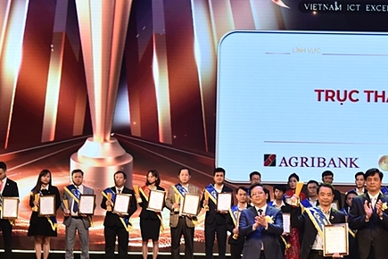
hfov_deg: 17.8
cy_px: 192
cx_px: 326
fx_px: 1229
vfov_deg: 12.0
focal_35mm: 114
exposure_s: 1/200
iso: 1000
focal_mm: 62
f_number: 5
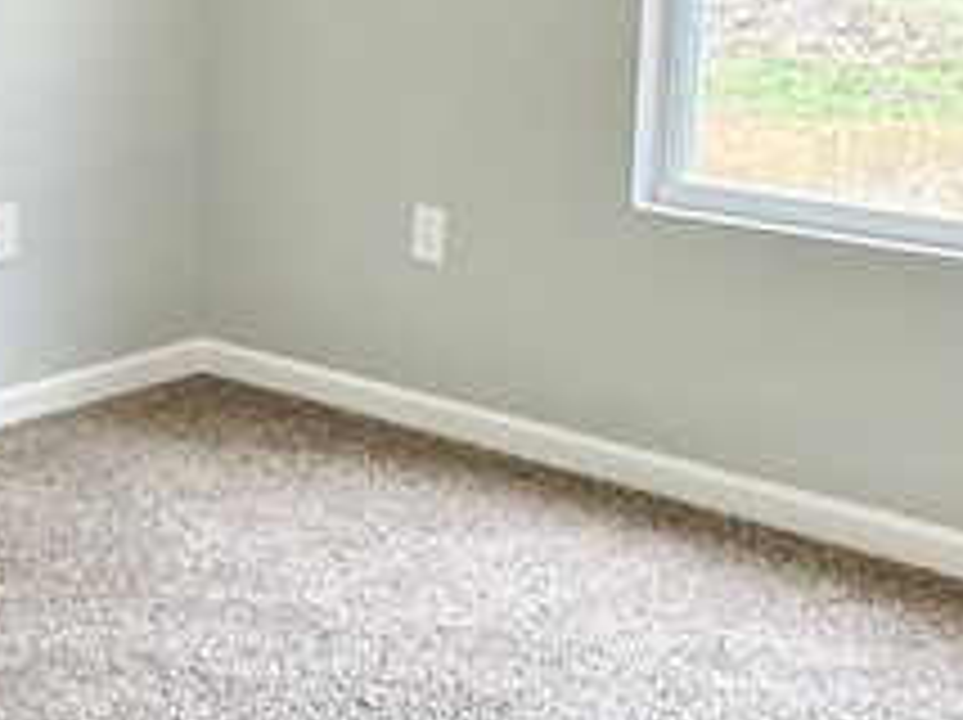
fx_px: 1862
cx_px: 76
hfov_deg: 27.8
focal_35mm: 67
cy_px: 202
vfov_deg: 21.7
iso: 320
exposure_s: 1/120
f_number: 2.2
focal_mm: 2.22
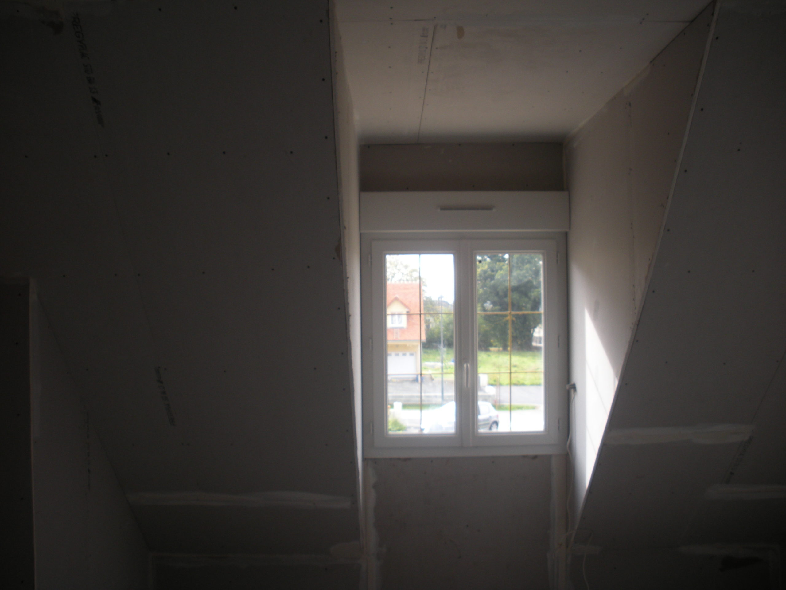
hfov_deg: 51.4
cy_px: 295
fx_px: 817
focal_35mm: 36
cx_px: 393
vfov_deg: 39.7
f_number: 3.5
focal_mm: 6.3
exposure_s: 1/77.4
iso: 64
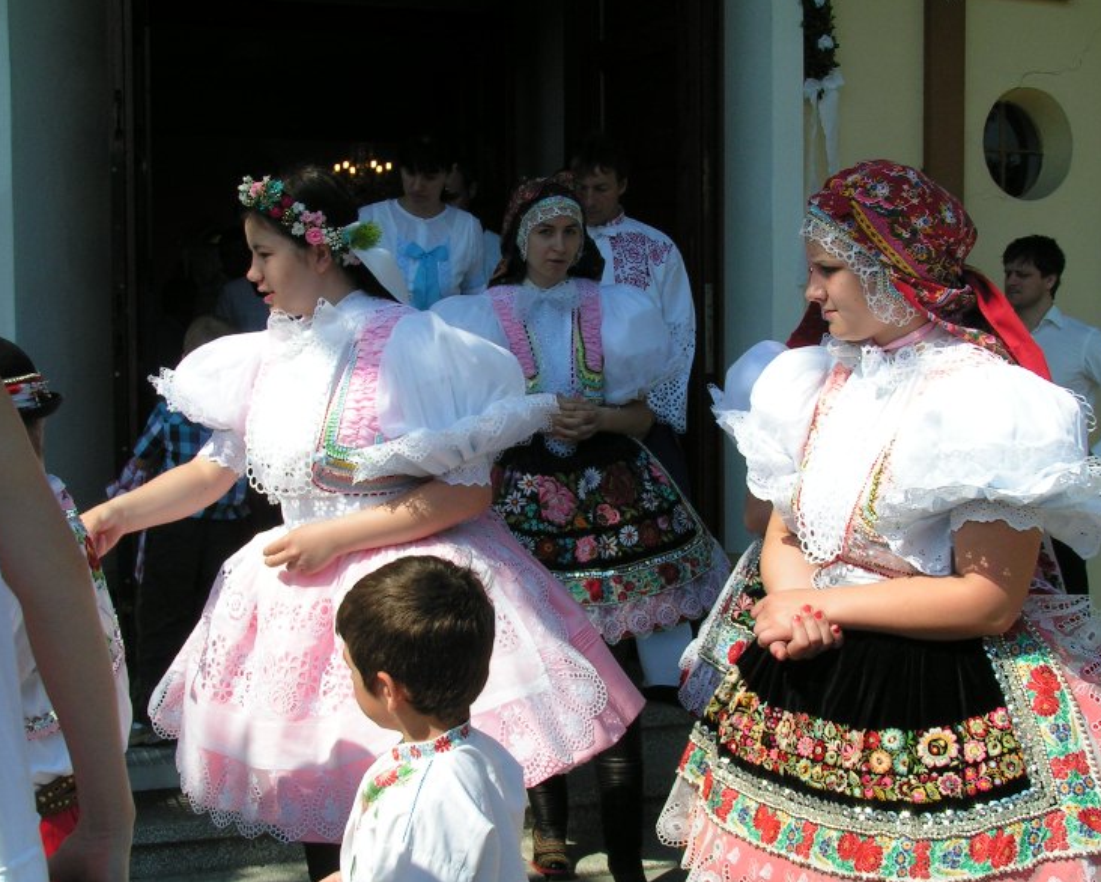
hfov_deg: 38.8
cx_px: 541
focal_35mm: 48
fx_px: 1565
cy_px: 446
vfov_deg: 31.5
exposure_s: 1/400
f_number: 5.6
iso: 50
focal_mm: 6.9
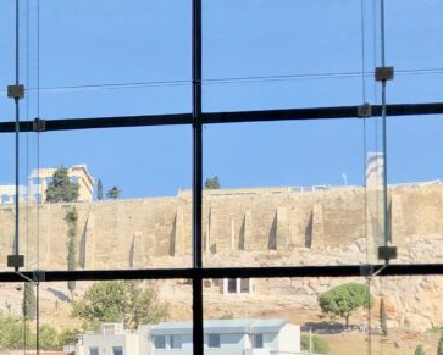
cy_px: 340
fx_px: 1010
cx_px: 26
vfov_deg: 19.5
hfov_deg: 23.9
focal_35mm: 77
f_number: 1.8
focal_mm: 4
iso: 20
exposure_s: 1/1312
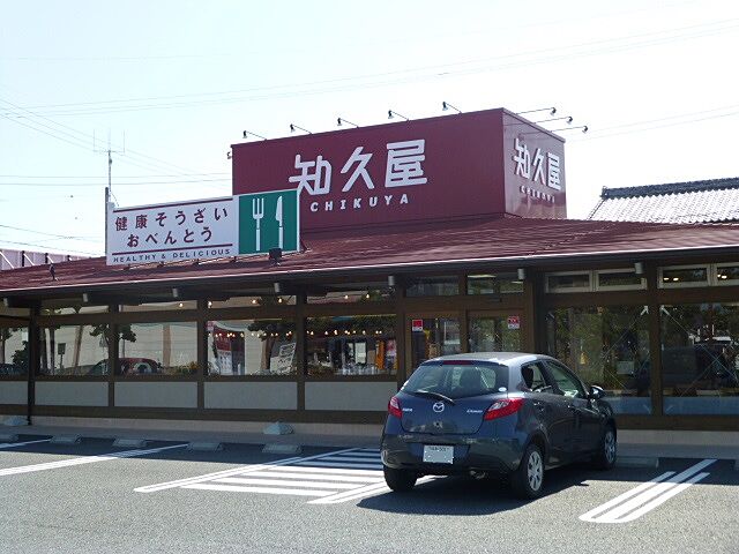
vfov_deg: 30.3
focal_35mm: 48
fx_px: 1025
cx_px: 370
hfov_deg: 39.7
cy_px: 277
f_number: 4
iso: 100
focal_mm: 8.6
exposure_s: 1/500
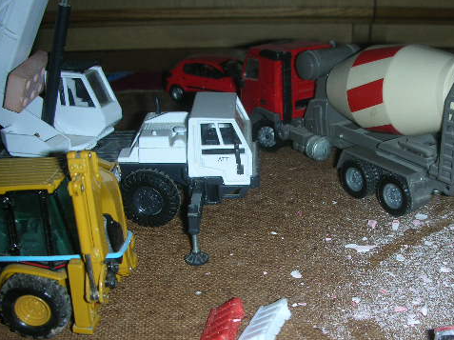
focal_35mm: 47
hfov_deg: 40.1
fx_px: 616
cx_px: 291
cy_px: 219
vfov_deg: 30.7
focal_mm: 5.8
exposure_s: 1/60.1
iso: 50
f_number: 3
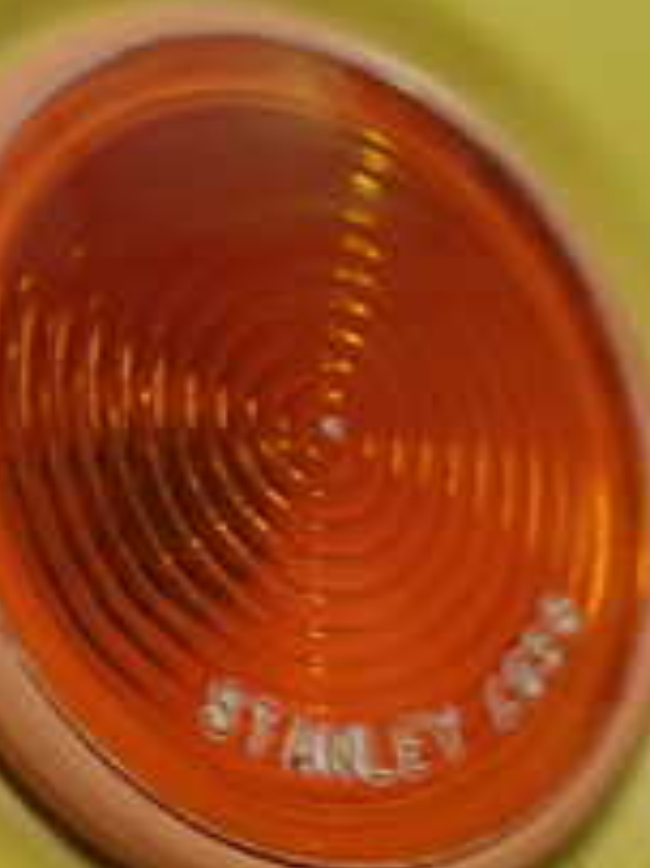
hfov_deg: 19.3
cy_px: 534
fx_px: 1855
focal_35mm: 74
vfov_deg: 26.3
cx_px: 4
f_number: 2
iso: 200
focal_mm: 4.5
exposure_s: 1/60
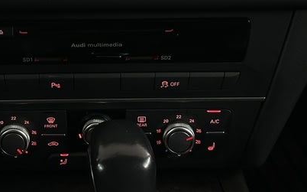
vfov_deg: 11.2
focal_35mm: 114
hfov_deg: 18.2
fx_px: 954
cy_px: -49
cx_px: 84
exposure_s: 1/50
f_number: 1.78
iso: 250
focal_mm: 6.86
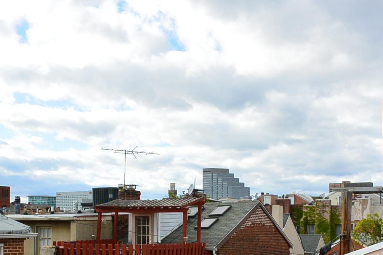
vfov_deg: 24.1
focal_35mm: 55
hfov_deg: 36.2
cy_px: 217
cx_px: 183
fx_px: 585
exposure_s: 1/800
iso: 160
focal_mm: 10
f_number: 5
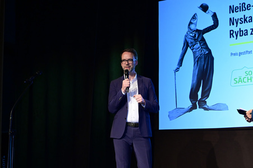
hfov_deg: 28.9
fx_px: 492
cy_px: 84
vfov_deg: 19.4
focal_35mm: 70
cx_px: 126
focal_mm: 70
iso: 4000
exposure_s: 1/200
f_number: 5
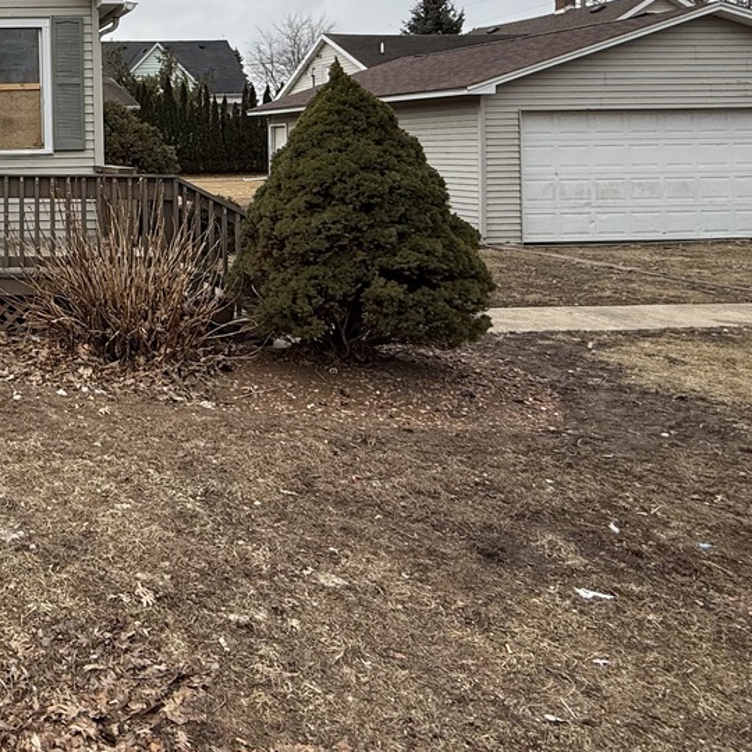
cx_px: -49
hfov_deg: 41.2
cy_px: 139
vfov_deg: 46.8
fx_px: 811
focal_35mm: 33
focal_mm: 2.22
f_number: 2.2
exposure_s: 1/1211
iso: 50
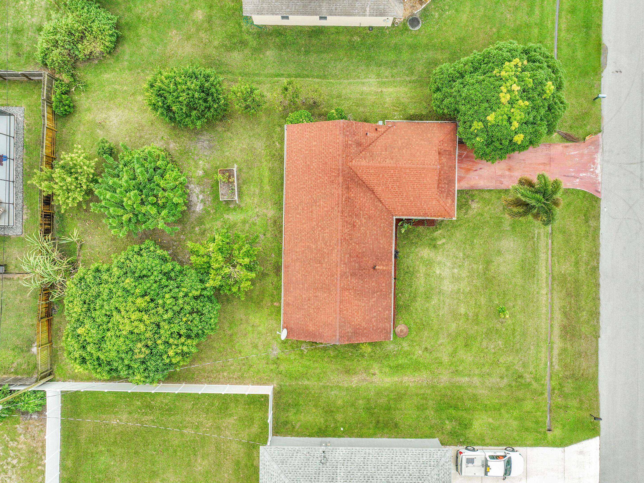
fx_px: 446
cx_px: 322
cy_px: 242
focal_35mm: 24
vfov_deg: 56.8
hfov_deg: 71.6
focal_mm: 12.29
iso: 110
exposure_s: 1/500
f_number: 2.8
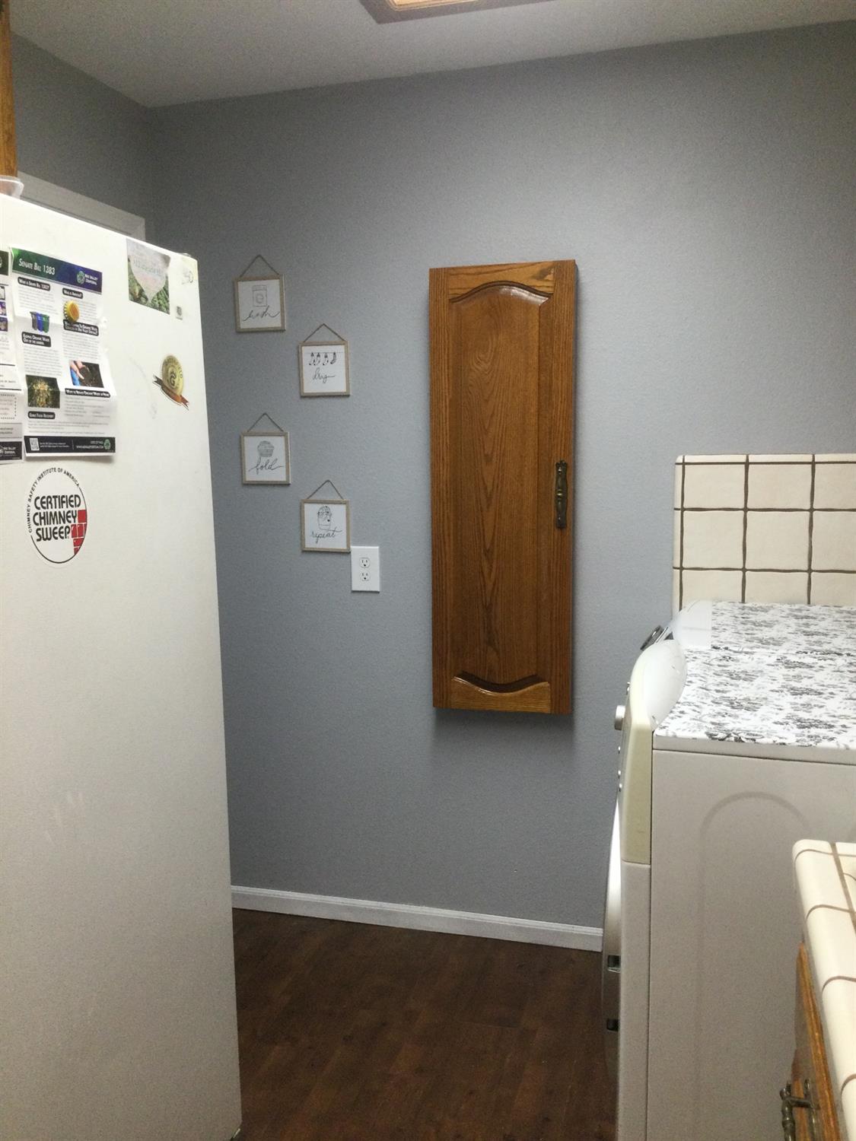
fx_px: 1022
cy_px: 570
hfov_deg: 45.4
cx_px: 428
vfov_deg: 58.4
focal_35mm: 31
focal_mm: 3.3
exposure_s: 1/30
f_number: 2.4
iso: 40
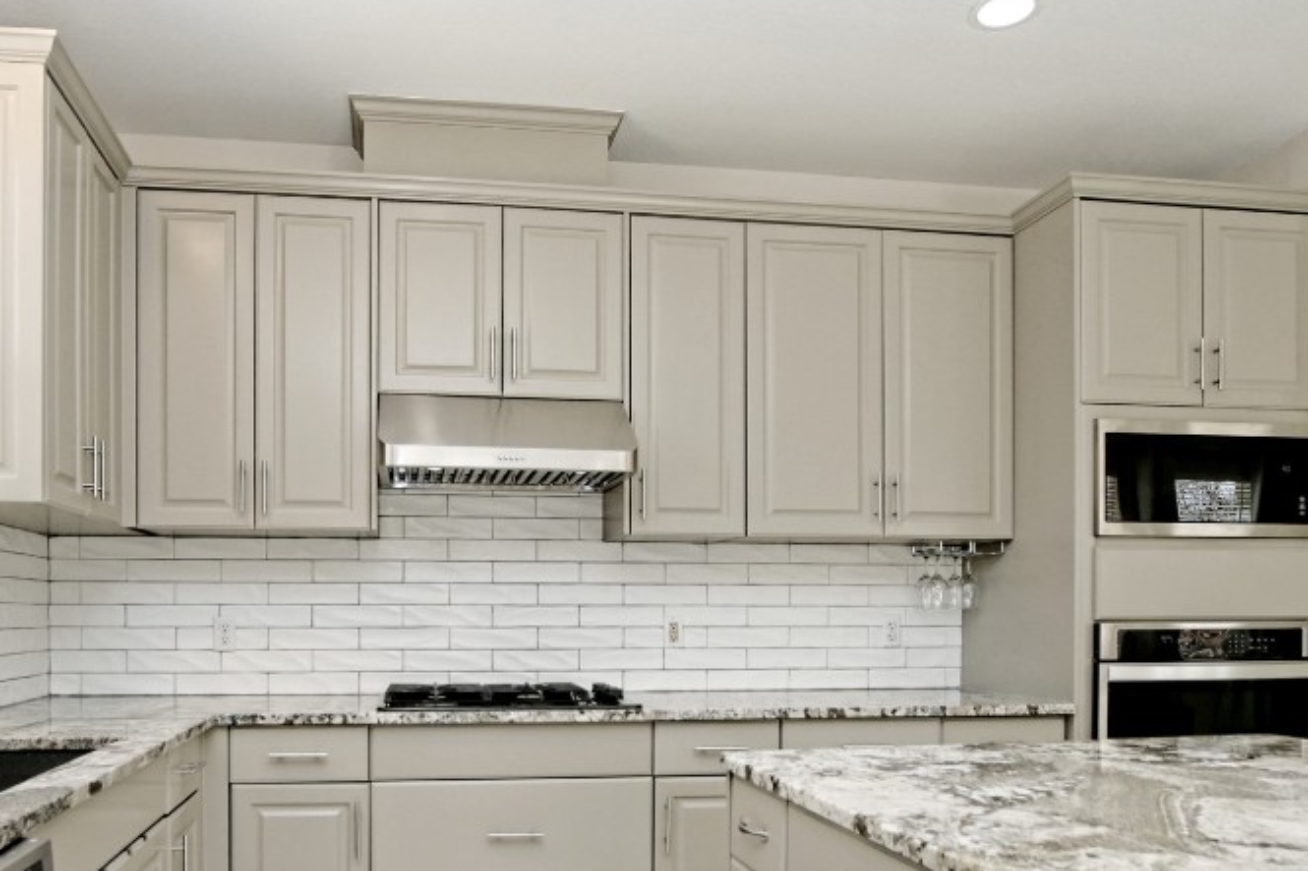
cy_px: 617
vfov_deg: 48.2
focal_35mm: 26
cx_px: 521
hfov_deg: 68.7
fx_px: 944
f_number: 4.5
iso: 320
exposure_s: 1/100
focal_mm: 10
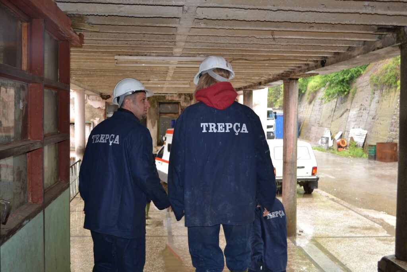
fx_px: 441
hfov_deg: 49.5
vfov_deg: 34.2
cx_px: 204
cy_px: 136
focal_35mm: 39
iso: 400
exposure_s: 1/80
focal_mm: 26
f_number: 4.2
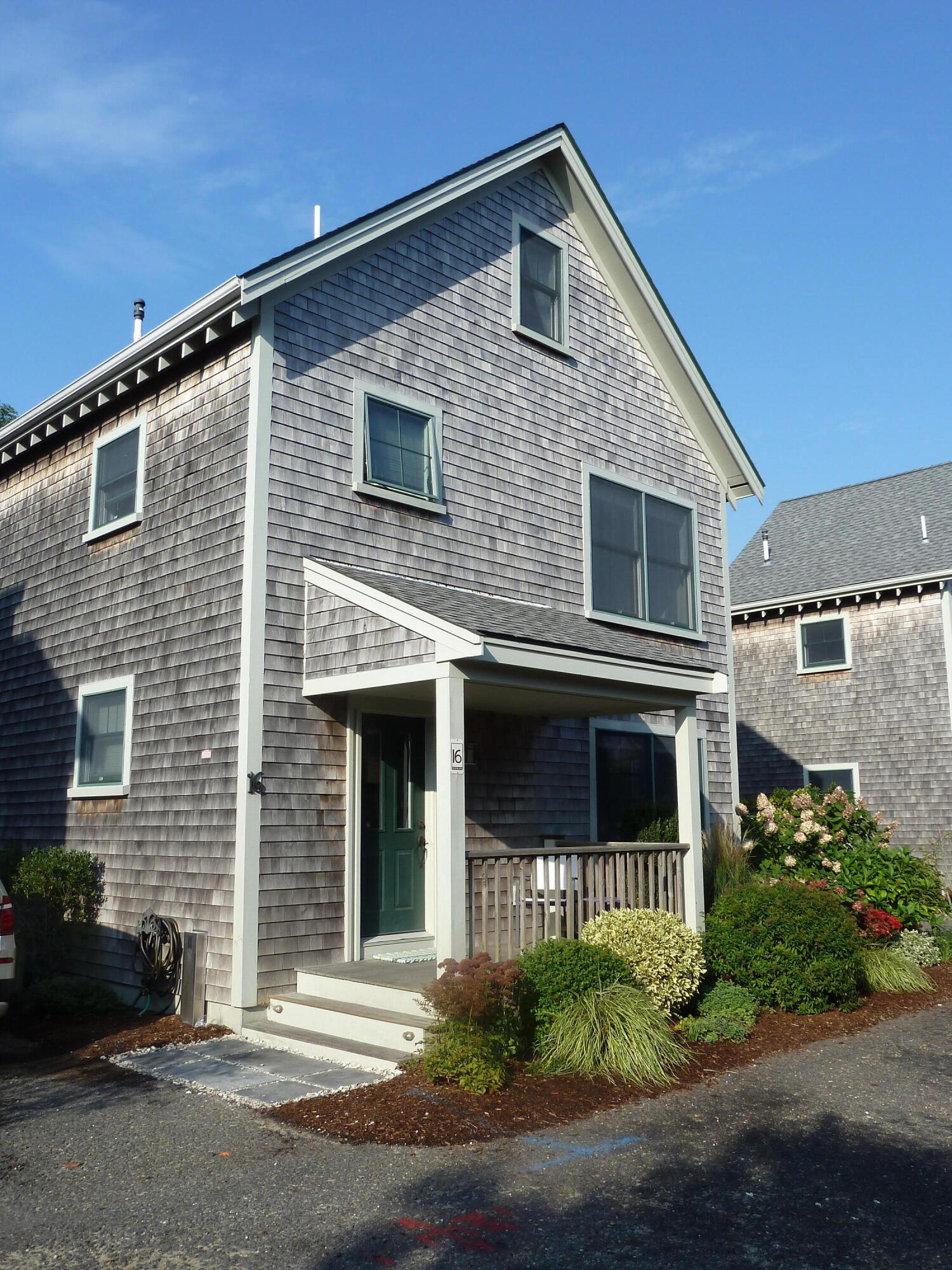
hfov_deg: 48.2
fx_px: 1063
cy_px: 635
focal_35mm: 29
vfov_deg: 61.7
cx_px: 476
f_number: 4.5
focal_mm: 4.7
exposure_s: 1/500
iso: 80
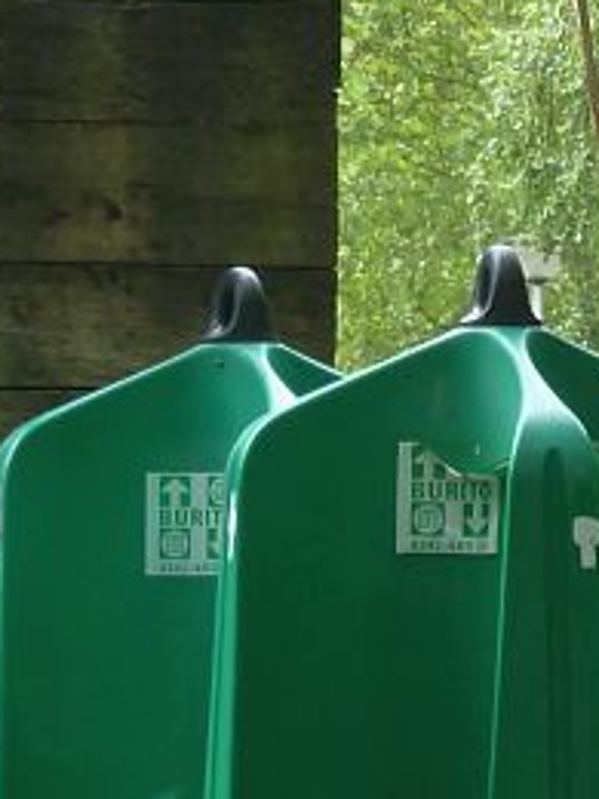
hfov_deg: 3.9
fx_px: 8721
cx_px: -244
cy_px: 12
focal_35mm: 378
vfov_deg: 5.2
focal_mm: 15.8
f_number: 4.3
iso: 160
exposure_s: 1/50
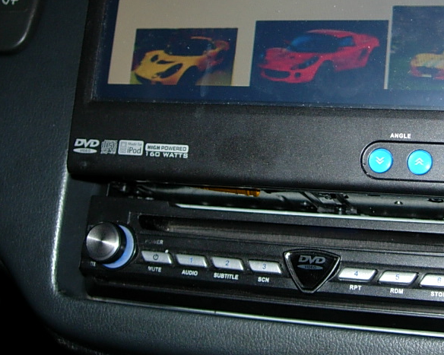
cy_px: 124
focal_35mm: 65
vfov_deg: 23.4
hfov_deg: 28.9
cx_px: 309
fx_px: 854
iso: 79
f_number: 2.8
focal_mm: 7.8
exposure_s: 1/64
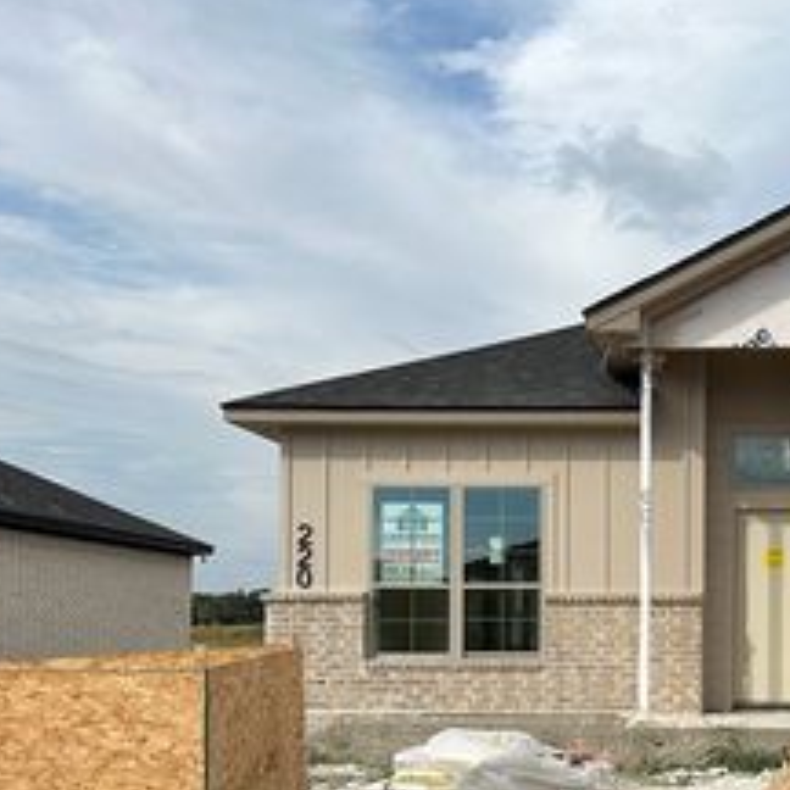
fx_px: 1265
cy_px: 605
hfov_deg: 33.2
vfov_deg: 33.9
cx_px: 680
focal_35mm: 49
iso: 80
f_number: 1.78
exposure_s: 1/4545
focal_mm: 6.86
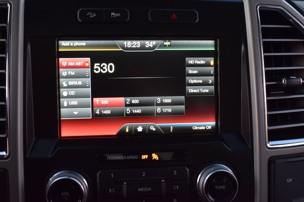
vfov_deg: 33.0
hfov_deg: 47.9
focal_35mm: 40
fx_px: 342
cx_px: 152
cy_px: 101
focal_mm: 27
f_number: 6.3
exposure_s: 1/15
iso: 800
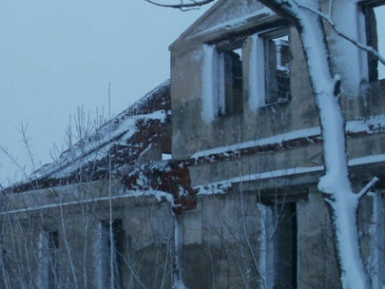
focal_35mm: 80
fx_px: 890
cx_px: 43
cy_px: 165
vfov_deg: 18.4
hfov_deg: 23.8
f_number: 3.5
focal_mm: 6.3
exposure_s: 1/40
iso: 100
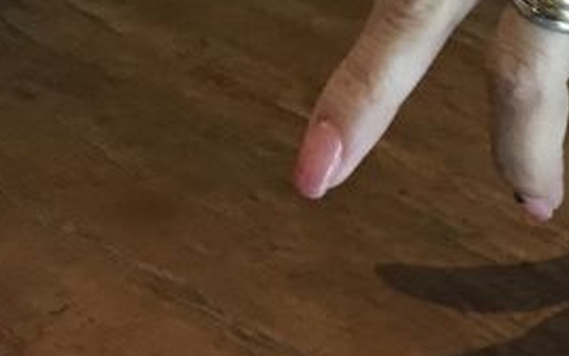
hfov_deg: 17.7
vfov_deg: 10.0
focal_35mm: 118
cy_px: 806
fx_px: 1830
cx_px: 275
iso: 160
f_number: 2.2
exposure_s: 1/30
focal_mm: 4.15
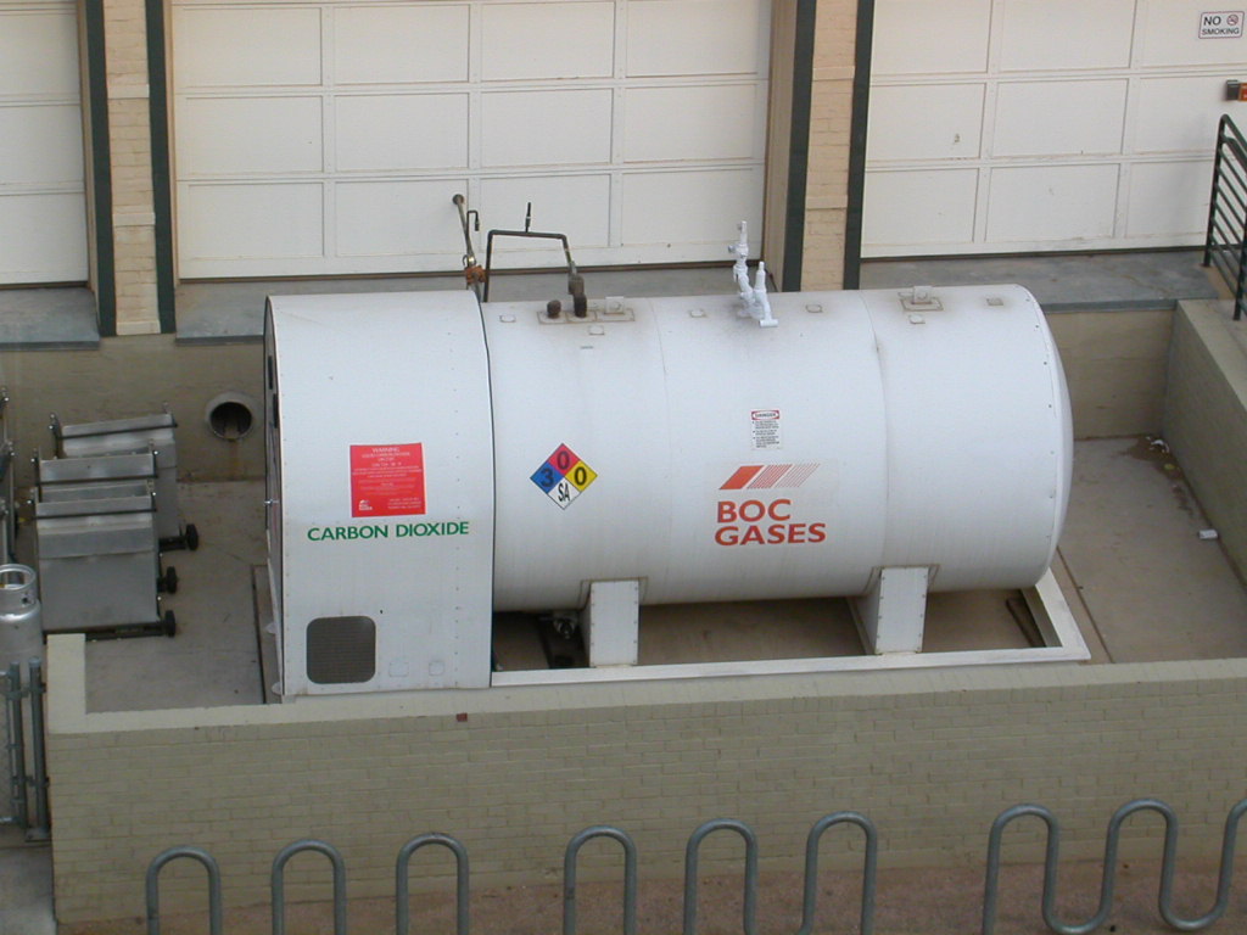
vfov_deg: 13.3
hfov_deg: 17.7
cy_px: 468
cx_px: 624
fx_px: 3999
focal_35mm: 111
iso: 100
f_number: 4.8
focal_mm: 16.8
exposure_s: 1/295
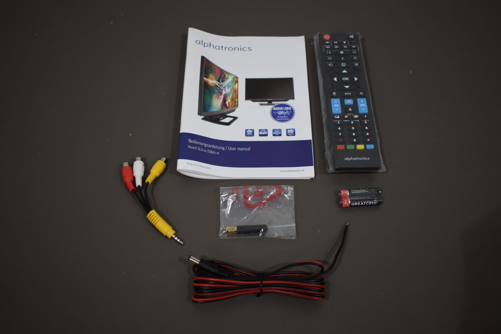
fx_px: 543
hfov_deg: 49.6
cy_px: 167
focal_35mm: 39
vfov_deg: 34.2
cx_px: 250
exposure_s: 1/250
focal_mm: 26
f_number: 4
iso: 450
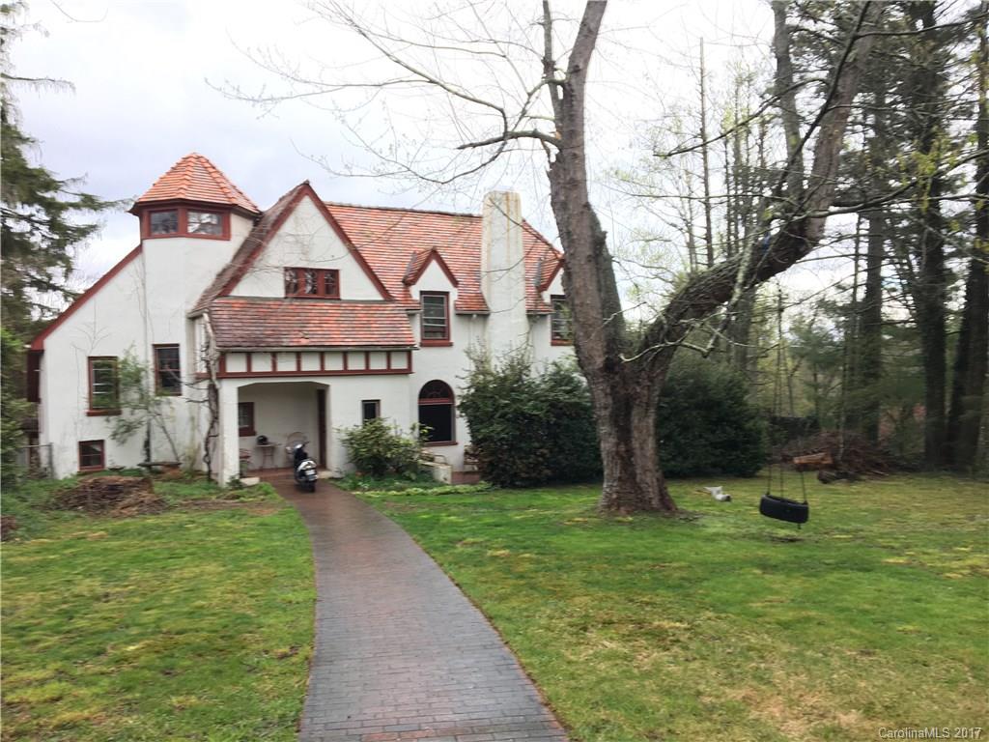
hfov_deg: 61.7
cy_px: 371
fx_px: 829
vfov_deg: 48.2
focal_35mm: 29
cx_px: 494
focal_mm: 4.15
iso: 32
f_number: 2.2
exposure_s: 1/60
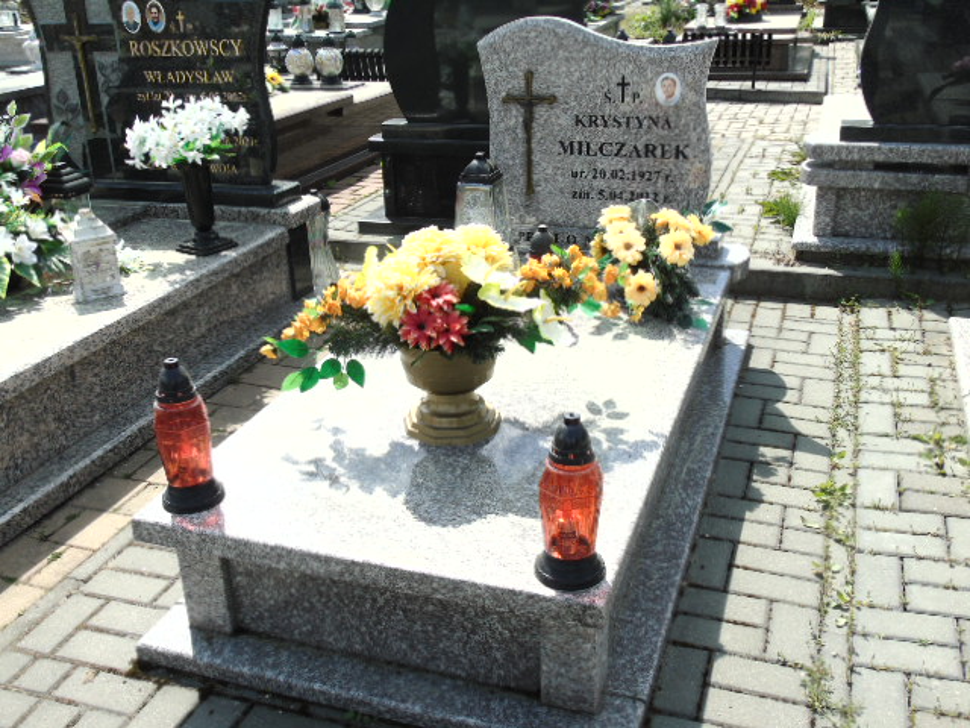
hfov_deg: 54.0
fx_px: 953
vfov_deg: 41.8
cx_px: 485
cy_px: 364
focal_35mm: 34
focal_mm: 6.1
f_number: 3.8
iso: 80
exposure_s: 1/640
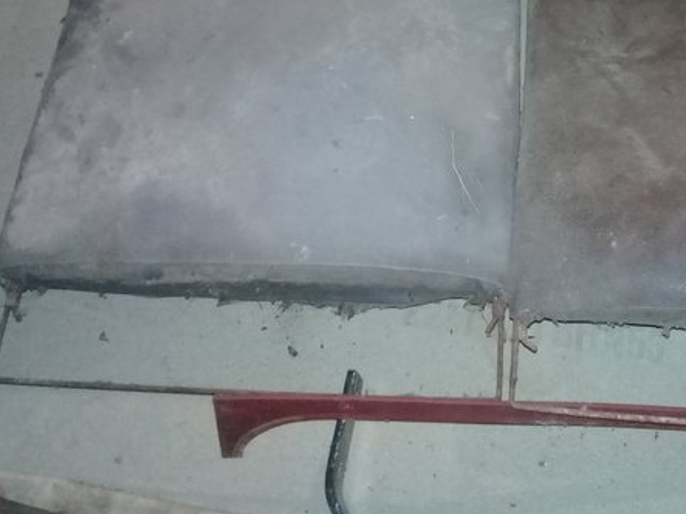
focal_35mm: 49
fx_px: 971
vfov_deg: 29.2
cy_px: 125
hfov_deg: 37.9
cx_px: 516
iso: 640
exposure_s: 1/33
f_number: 2.2
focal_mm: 3.3
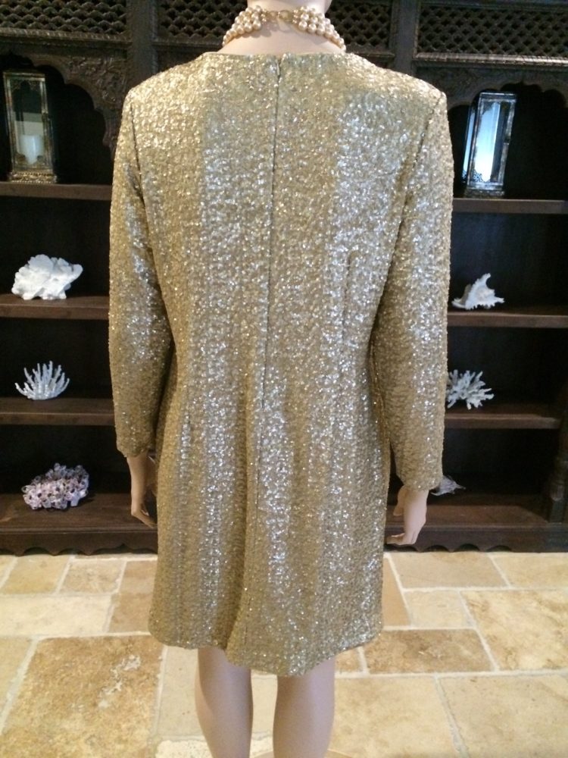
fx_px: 634
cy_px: 379
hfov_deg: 48.2
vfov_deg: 61.7
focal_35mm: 29
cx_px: 284
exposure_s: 1/15
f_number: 2.2
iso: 400
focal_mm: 4.15
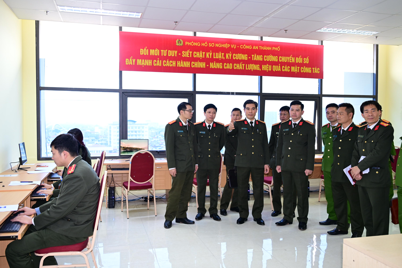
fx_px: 357
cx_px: 201
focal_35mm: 32
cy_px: 134
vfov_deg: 41.1
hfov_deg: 58.7
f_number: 4
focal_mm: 32
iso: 1600
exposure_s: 1/160
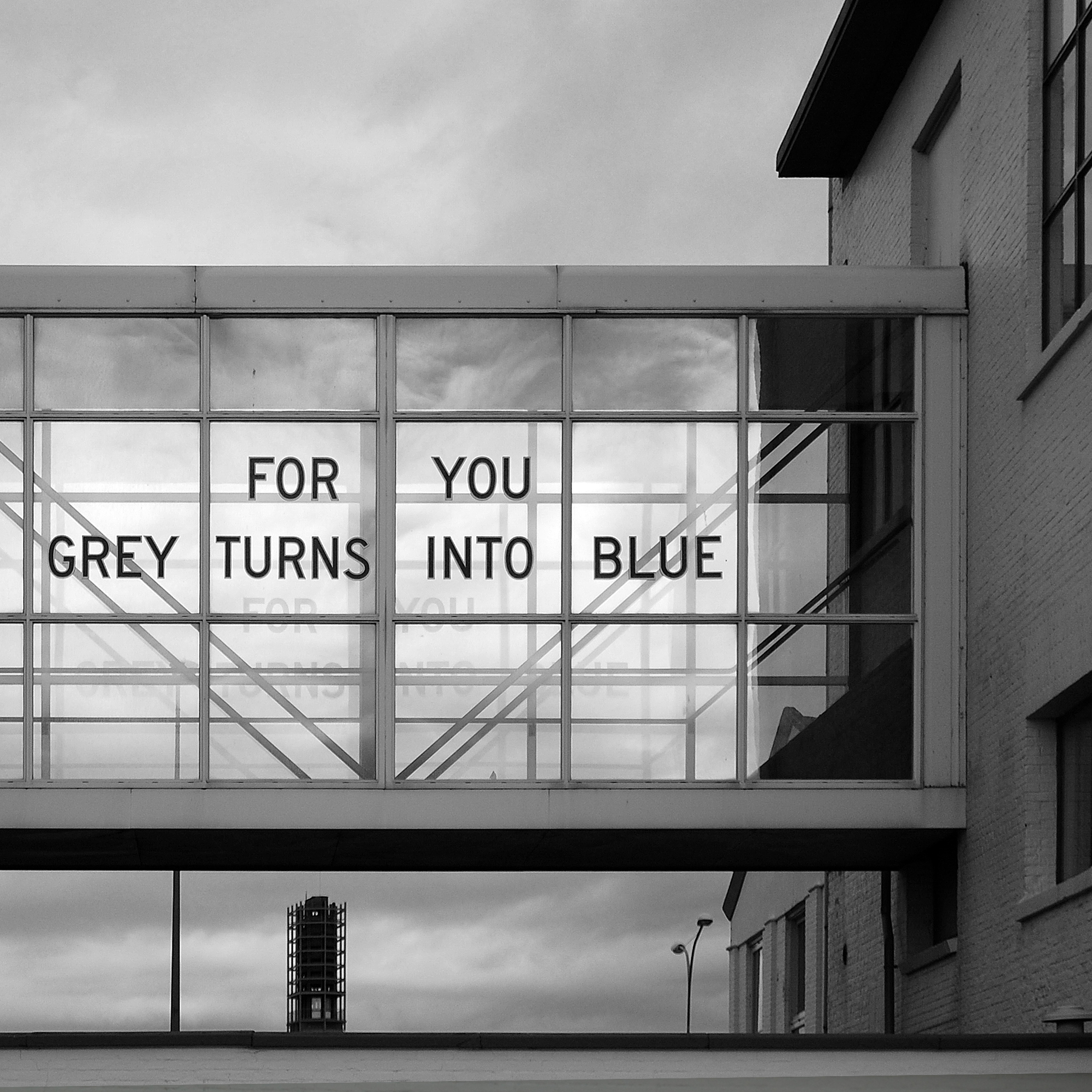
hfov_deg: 16.5
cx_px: 385
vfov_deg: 16.5
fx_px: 3770
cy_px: 545
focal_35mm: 106
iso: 200
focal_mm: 55
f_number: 5.6
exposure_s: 1/1250
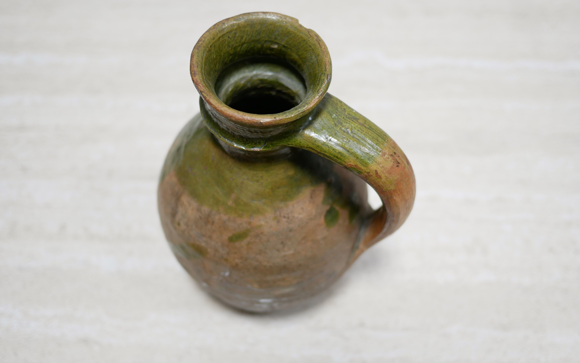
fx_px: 680
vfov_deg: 29.8
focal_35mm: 43
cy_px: 202
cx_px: 294
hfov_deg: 46.2
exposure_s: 1/60
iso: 320
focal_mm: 20
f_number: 1.7
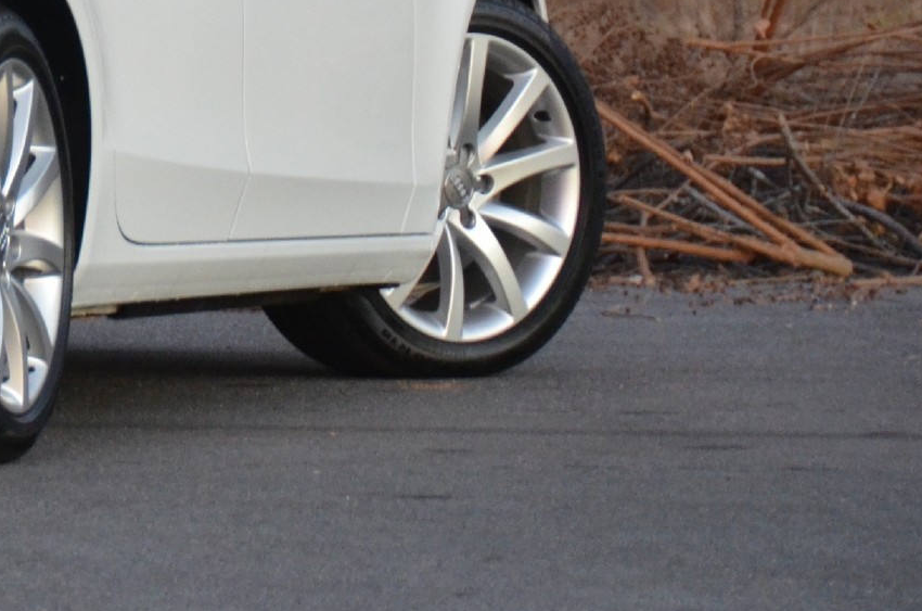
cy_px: -77
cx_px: -333
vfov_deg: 3.0
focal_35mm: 463
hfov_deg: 4.4
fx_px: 11846
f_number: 5.3
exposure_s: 1/30
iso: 1600
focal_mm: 105
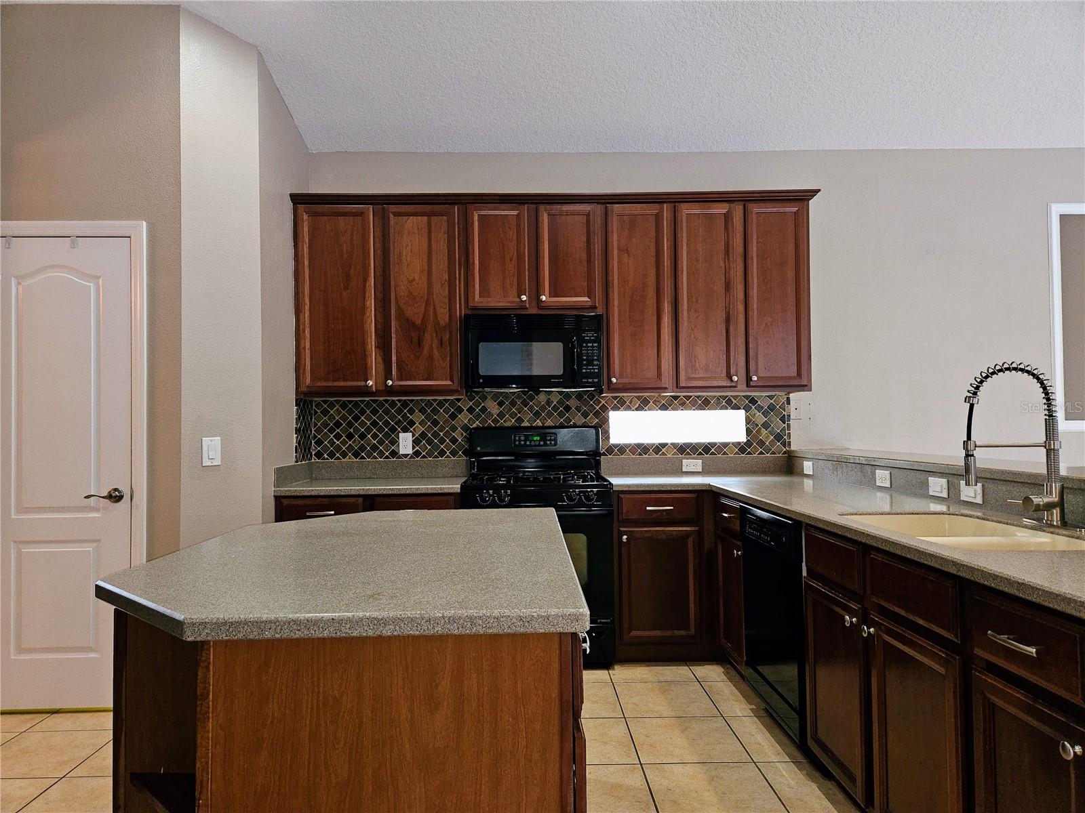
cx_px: 542
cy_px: 406
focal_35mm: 23
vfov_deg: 58.9
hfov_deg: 73.9
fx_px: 721
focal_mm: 5.4
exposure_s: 1/24
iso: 125
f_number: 1.8
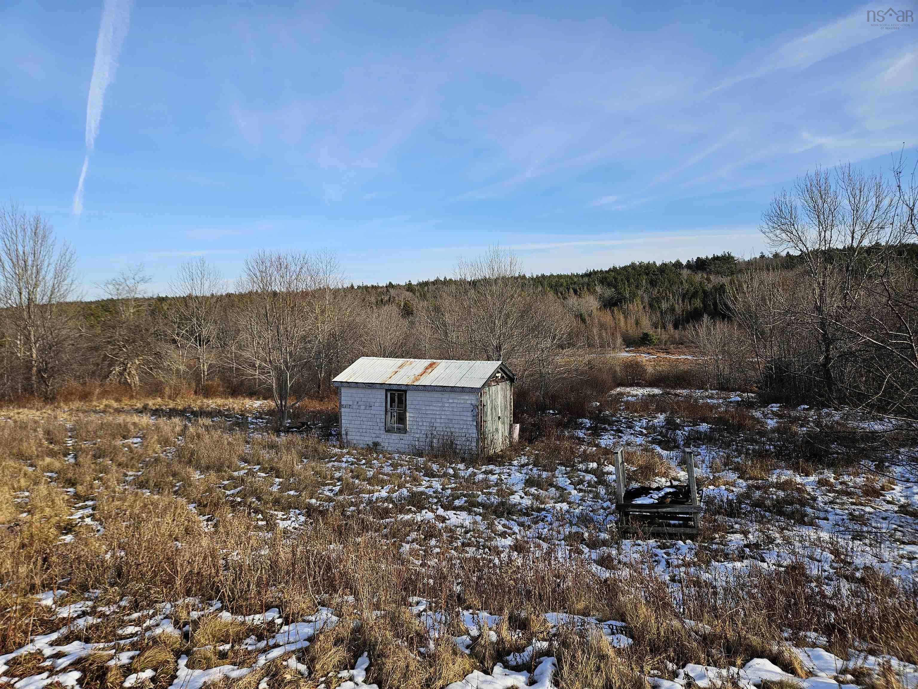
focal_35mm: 23
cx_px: 459
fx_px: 610
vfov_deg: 58.9
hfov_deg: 73.9
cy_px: 344
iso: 25
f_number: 1.8
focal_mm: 5.4
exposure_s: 1/1406
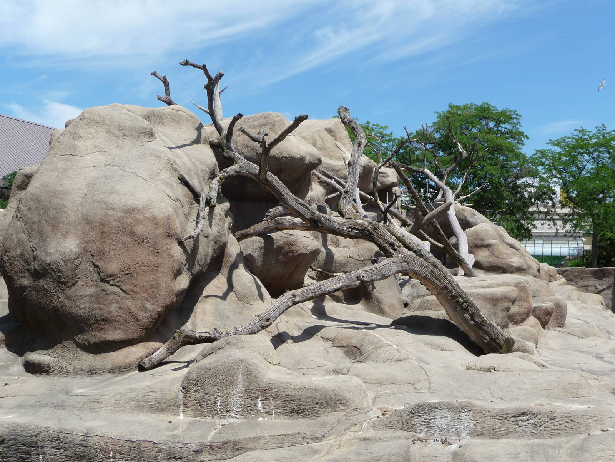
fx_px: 764
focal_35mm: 43
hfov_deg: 43.9
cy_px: 231
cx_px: 308
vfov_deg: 33.6
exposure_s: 1/800
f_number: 4
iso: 100
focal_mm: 7.1
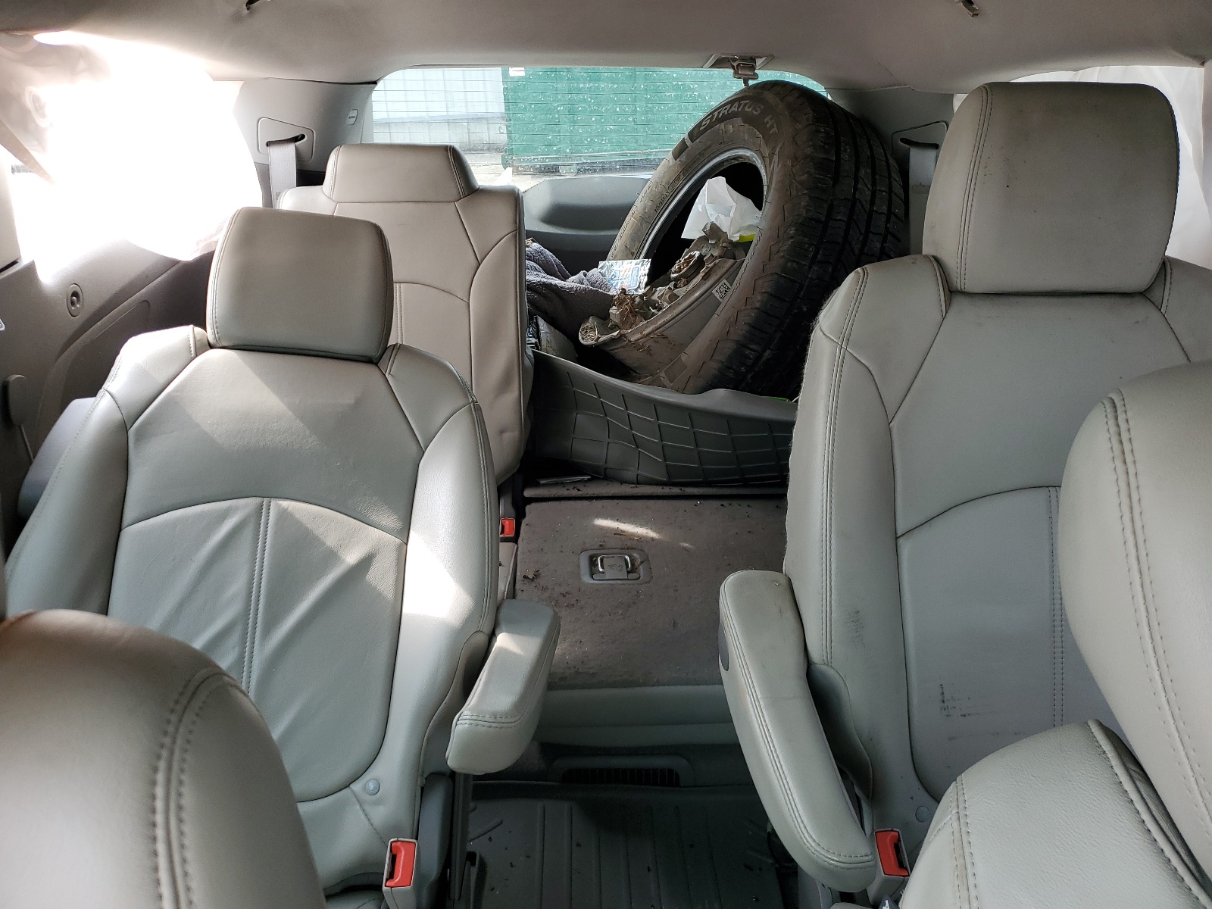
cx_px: 606
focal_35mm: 26
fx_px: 910
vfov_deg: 53.1
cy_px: 454
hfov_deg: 67.3
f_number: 1.5
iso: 54
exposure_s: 1/120
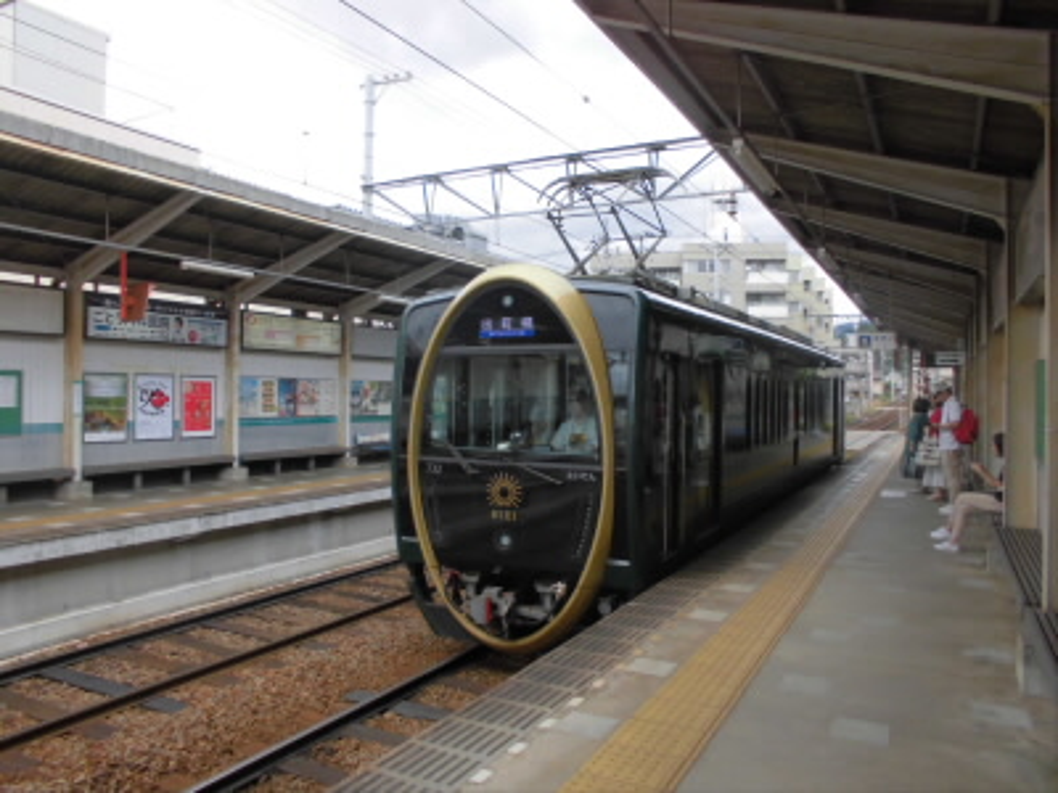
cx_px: 529
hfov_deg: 67.3
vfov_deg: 53.1
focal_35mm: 26
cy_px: 396
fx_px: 795
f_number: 3.5
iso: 100
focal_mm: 4.6
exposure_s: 1/125
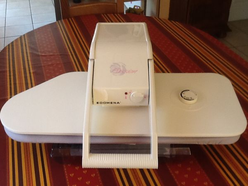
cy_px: 93
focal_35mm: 44
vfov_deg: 32.9
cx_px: 124
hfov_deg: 42.9
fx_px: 315
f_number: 2.4
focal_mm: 2.03
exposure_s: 1/30
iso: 40
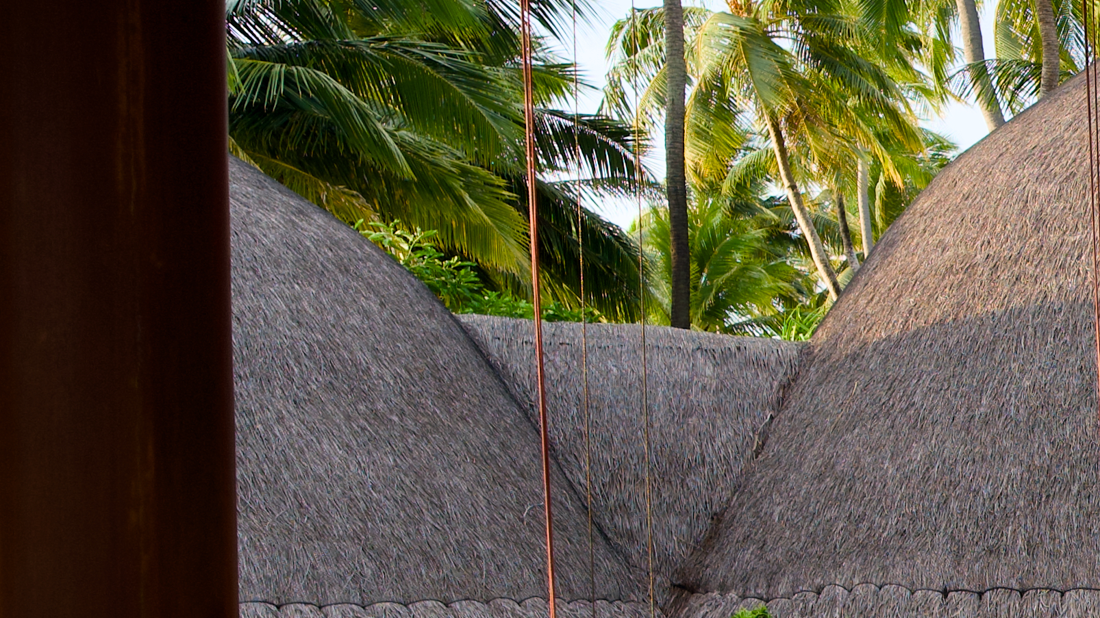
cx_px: 1892
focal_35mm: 83
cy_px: 719
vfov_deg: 14.2
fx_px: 2421
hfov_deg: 19.9
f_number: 4
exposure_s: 1/60
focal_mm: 16
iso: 125
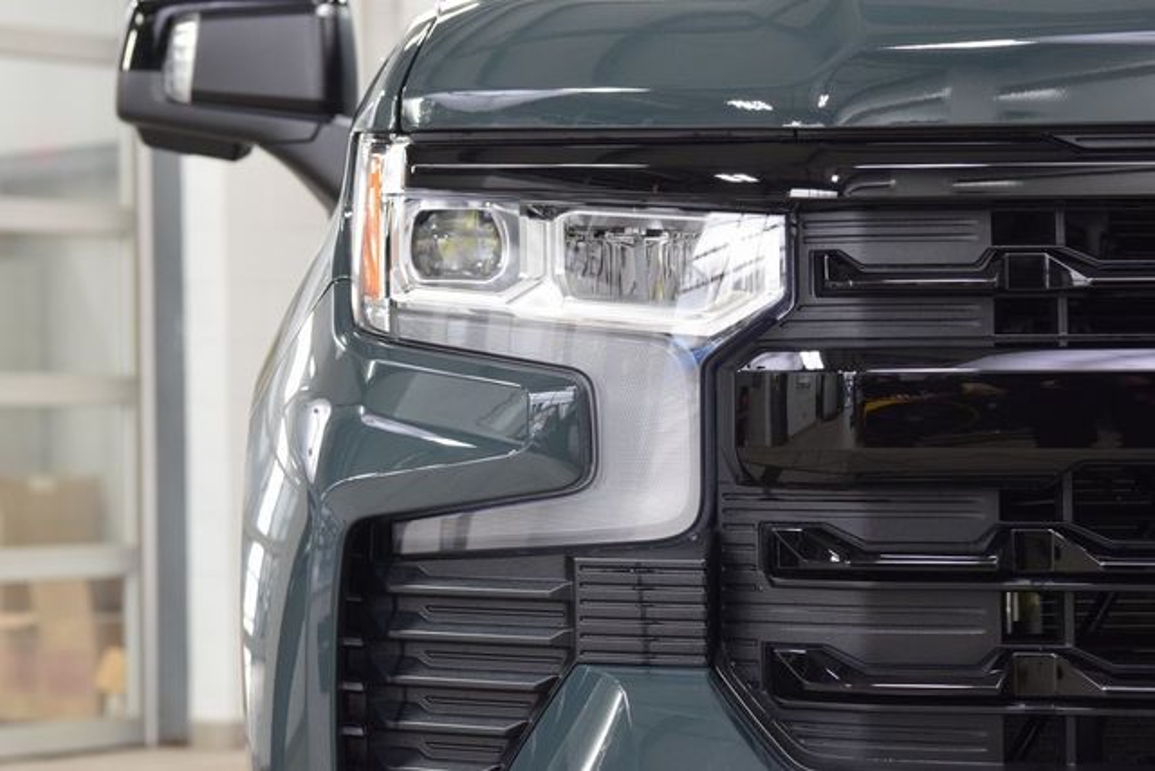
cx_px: 578
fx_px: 3369
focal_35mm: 105
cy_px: 386
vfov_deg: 13.0
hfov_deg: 19.5
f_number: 7.1
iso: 1600
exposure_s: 1/30
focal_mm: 70
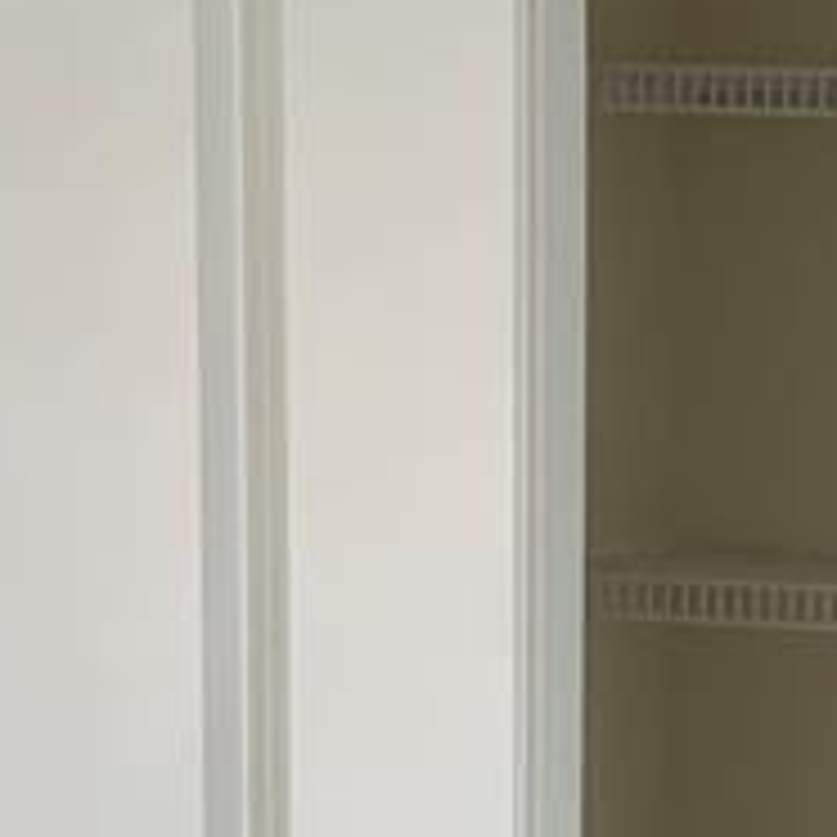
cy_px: 909
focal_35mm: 141
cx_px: 1251
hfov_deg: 11.8
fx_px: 3857
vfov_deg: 12.2
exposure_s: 1/60
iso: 64
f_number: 1.8
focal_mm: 3
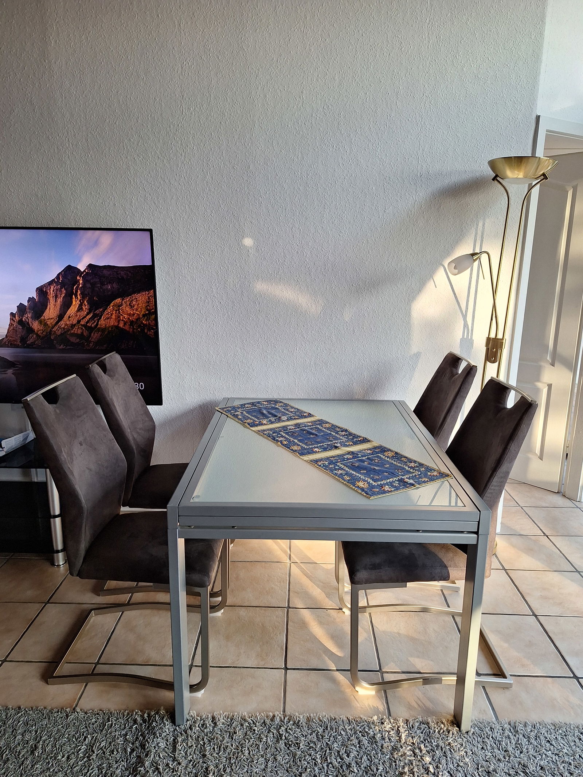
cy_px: 388
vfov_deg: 73.9
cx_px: 292
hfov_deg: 58.9
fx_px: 516
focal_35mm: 23
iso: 64
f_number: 1.8
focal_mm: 5.54
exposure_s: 1/100
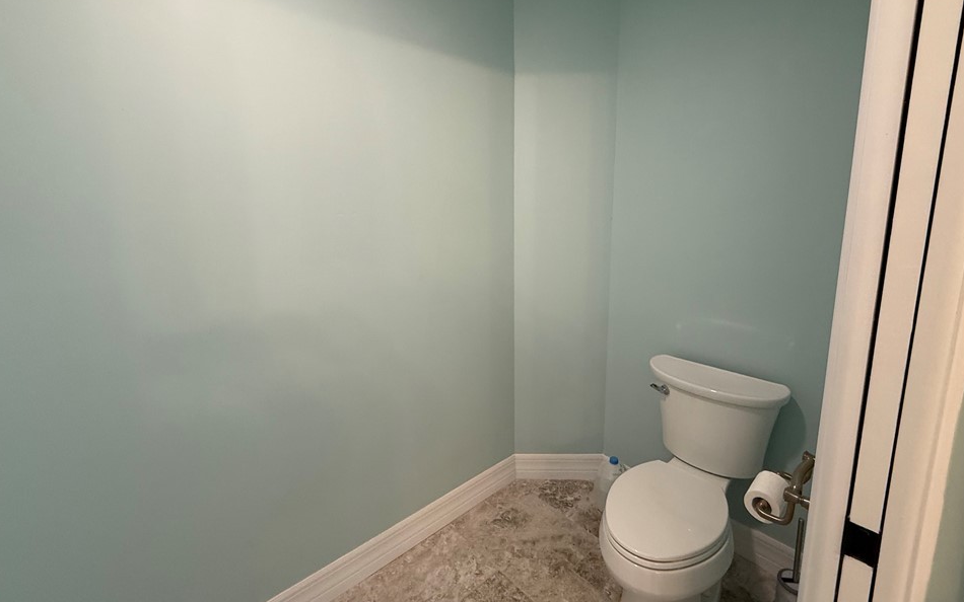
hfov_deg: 97.7
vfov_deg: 71.0
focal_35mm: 16
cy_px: 261
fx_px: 420
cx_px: 508
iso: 250
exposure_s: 1/60
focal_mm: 2.22
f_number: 2.2
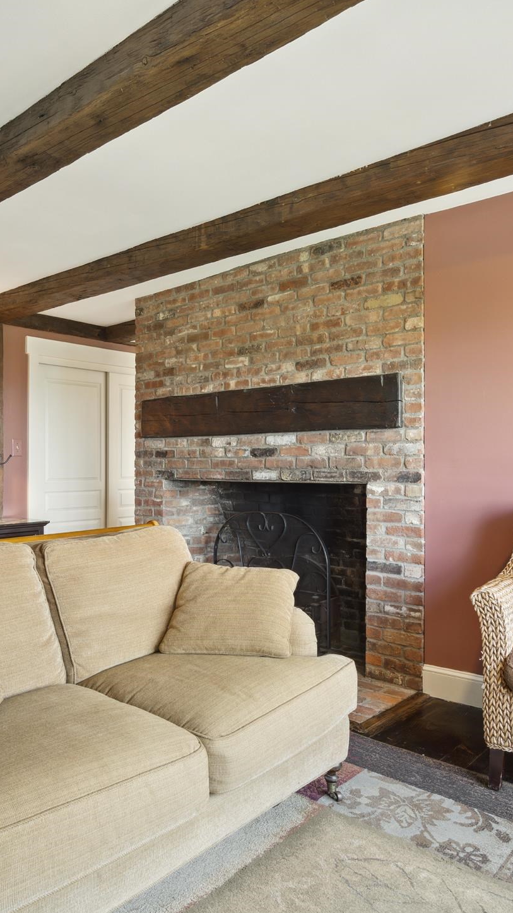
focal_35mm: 26
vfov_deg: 71.9
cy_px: 471
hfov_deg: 43.7
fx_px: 629
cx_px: 170
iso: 400
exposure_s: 1/4
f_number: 8
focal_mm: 16
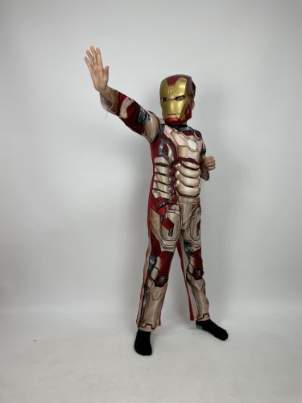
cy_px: 202
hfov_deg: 53.1
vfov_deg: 67.3
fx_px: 302
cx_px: 151
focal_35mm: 26
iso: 32
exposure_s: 1/100
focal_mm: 4.2
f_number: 1.6
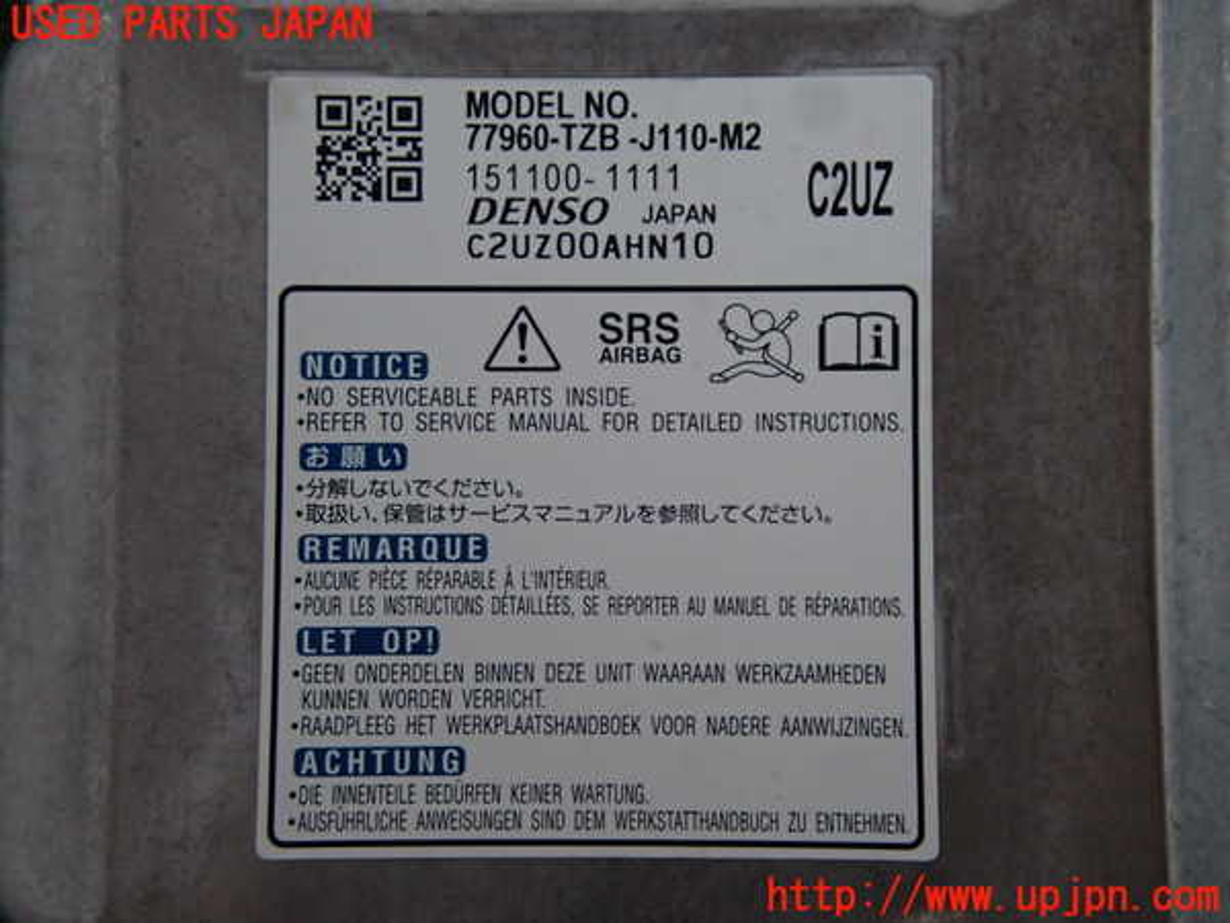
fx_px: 1066
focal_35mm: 30
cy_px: 462
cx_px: 615
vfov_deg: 46.8
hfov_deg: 60.0
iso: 640
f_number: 4.9
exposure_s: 1/30
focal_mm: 5.4
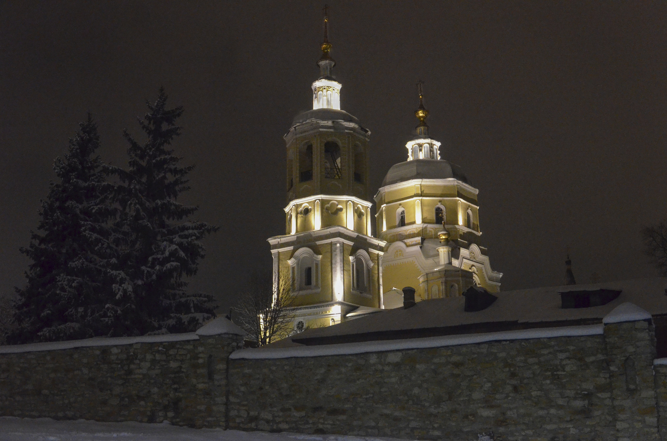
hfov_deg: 41.2
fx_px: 887
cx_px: 334
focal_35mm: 48
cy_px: 220
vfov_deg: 27.9
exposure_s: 1/30
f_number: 6.7
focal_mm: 32
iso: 6400
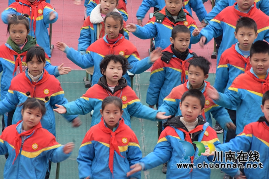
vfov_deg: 4.6
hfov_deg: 6.9
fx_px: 2242
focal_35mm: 300
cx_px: 134
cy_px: 90
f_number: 14
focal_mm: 200
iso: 500
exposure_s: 1/40
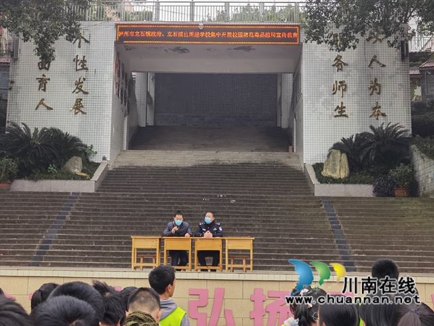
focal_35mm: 49
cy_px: 163
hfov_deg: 38.9
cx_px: 217
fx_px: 614
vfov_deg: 29.7
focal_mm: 6.71
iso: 50
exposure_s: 1/242
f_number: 1.9
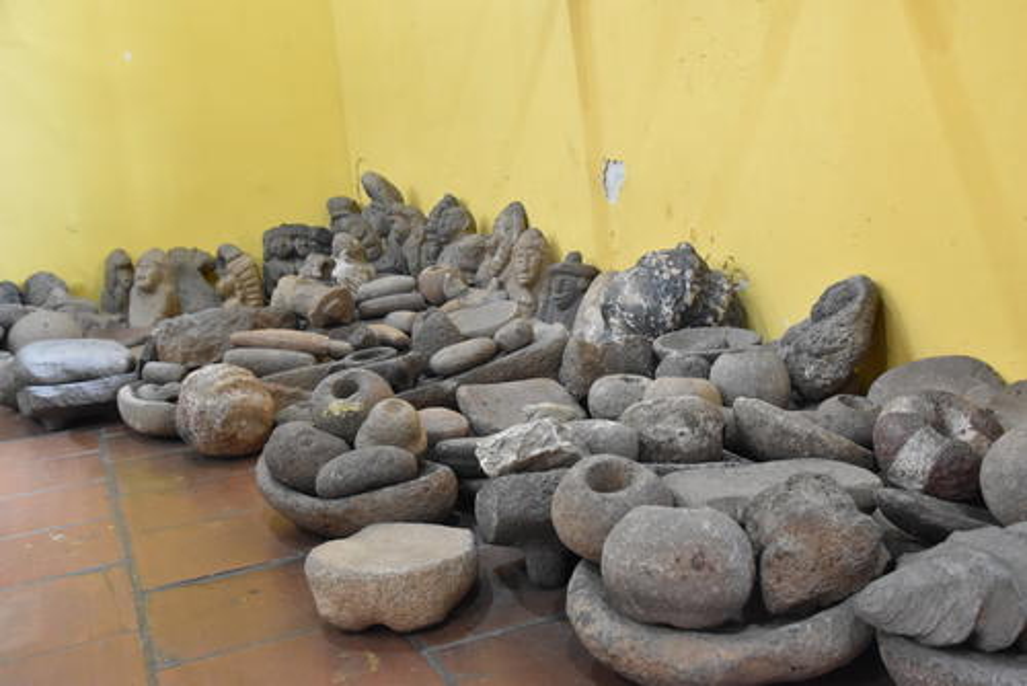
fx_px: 1028
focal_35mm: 36
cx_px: 514
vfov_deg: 36.9
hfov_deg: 53.1
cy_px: 343
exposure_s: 1/60
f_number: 5.6
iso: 3200
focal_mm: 24
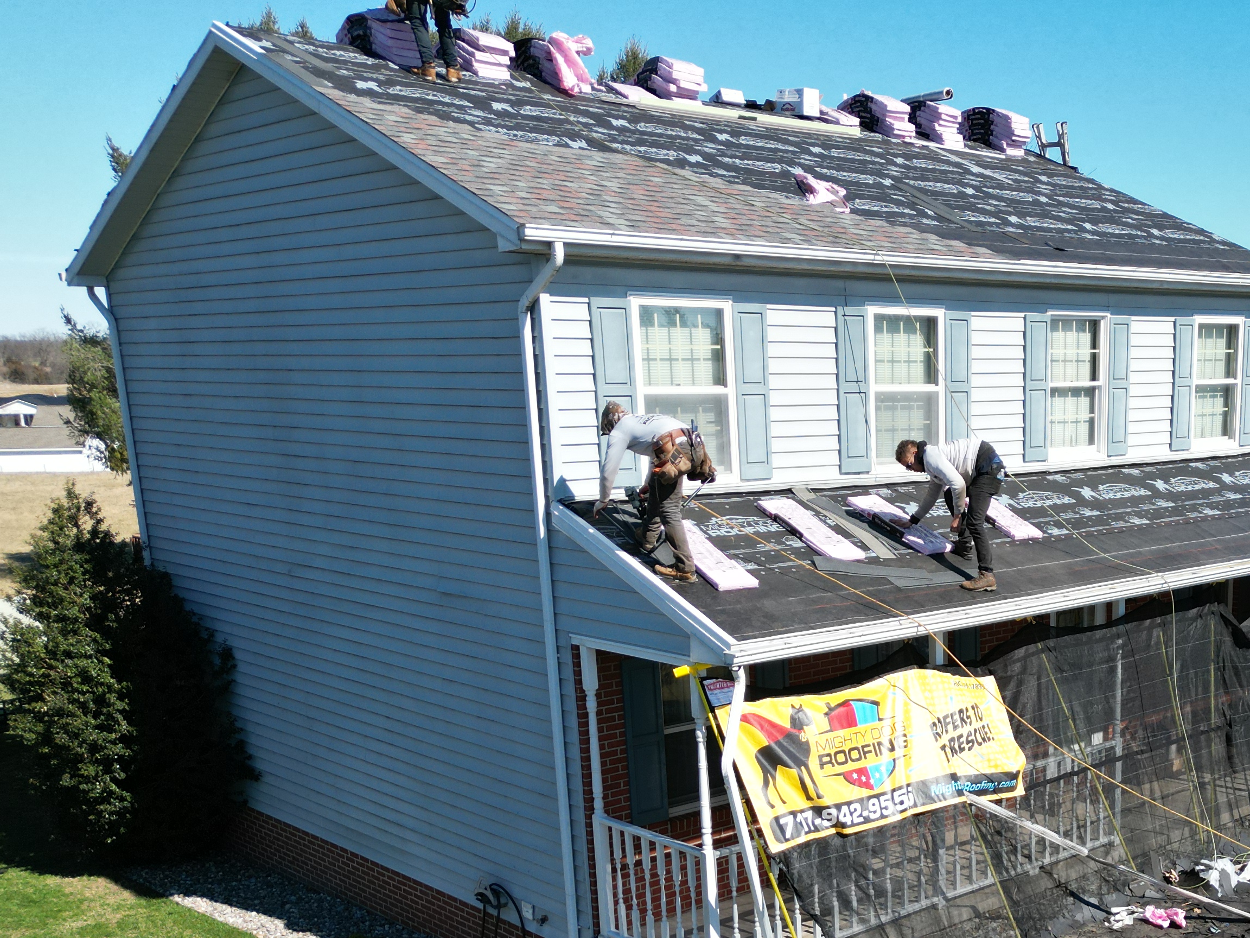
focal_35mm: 42
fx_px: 1517
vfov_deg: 33.2
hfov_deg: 42.9
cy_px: 777
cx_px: 981
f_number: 1.7
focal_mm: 6.72
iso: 200
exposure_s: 1/3200
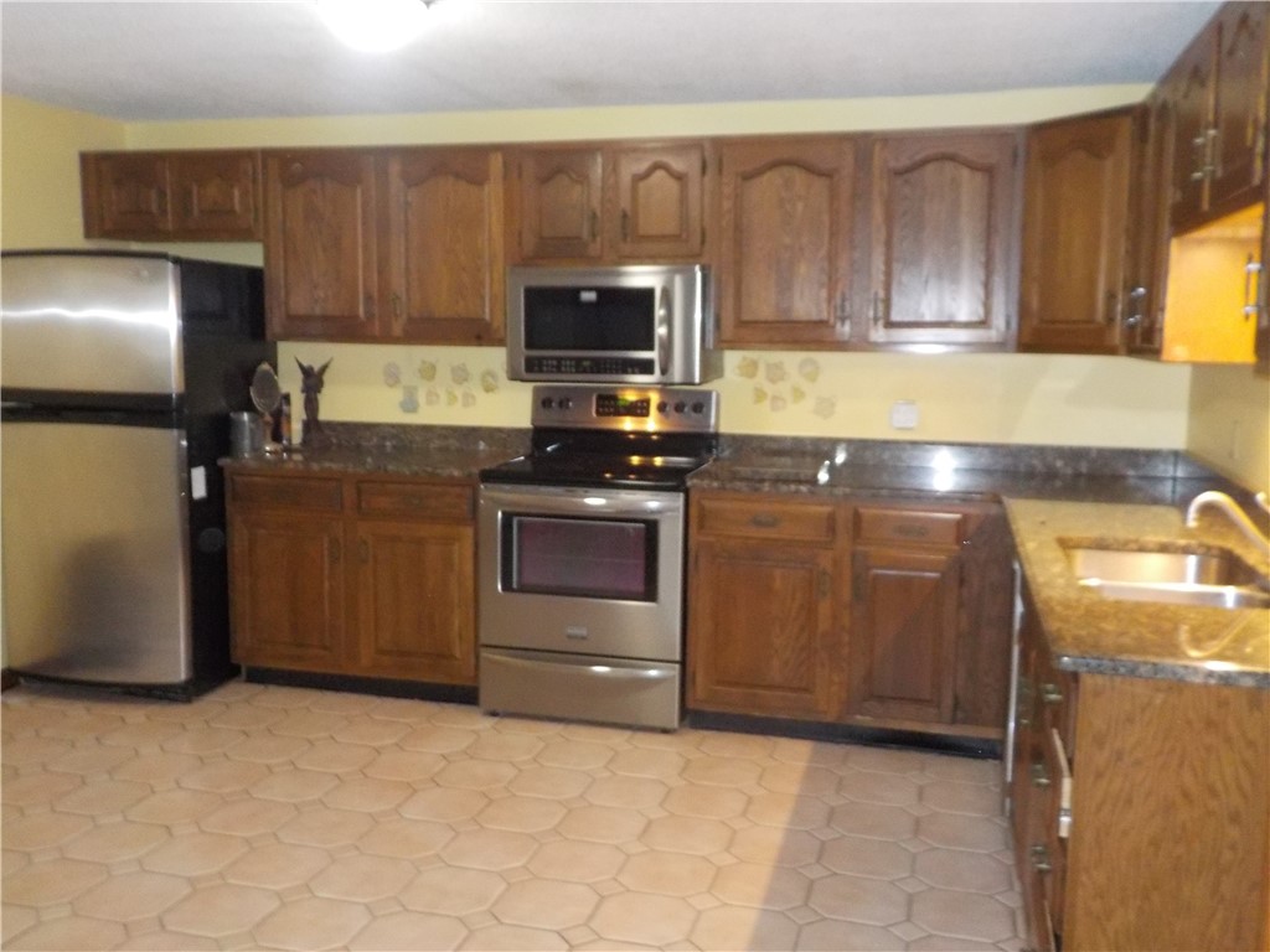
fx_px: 1101
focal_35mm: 30
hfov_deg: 60.0
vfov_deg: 46.8
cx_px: 635
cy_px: 476
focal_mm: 4.1
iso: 640
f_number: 3.3
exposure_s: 1/15
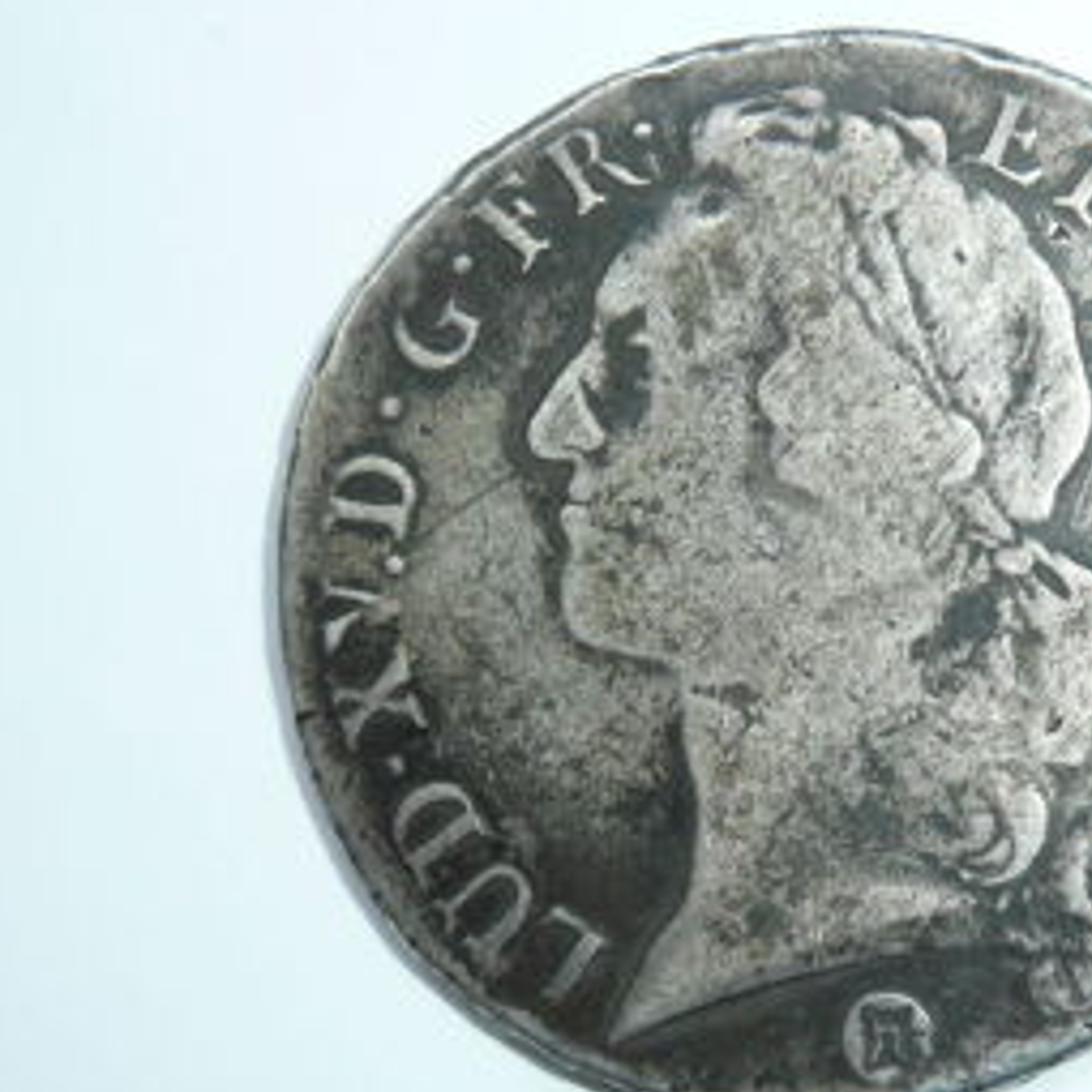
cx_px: 878
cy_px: 612
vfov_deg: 21.6
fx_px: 2855
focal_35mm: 80
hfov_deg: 21.4
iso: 100
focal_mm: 7.8
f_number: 4.2
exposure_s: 1/30
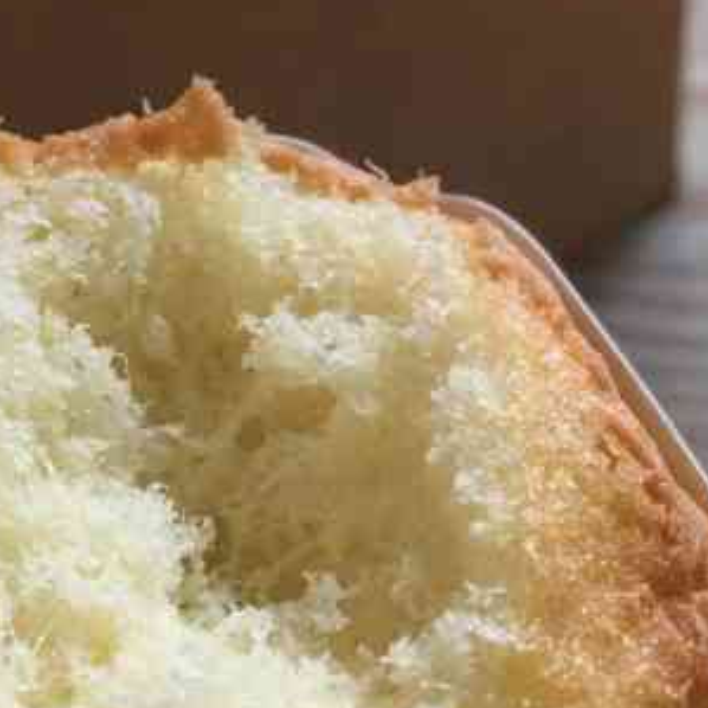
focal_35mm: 80
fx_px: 1851
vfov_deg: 21.5
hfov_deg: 21.6
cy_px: 169
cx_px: 237
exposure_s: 1/33
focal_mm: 4.15
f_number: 2.2
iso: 50
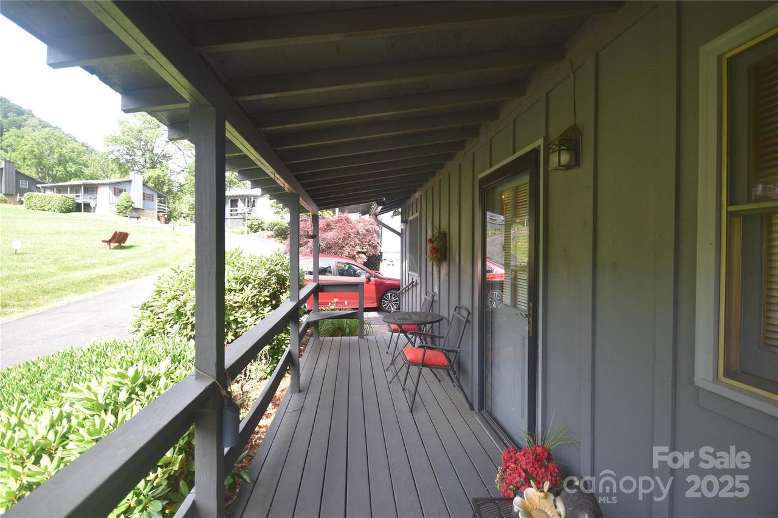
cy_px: 259
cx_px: 389
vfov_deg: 77.3
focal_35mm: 15
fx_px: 324
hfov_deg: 100.4
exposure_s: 1/100
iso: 400
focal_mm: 10
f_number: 5
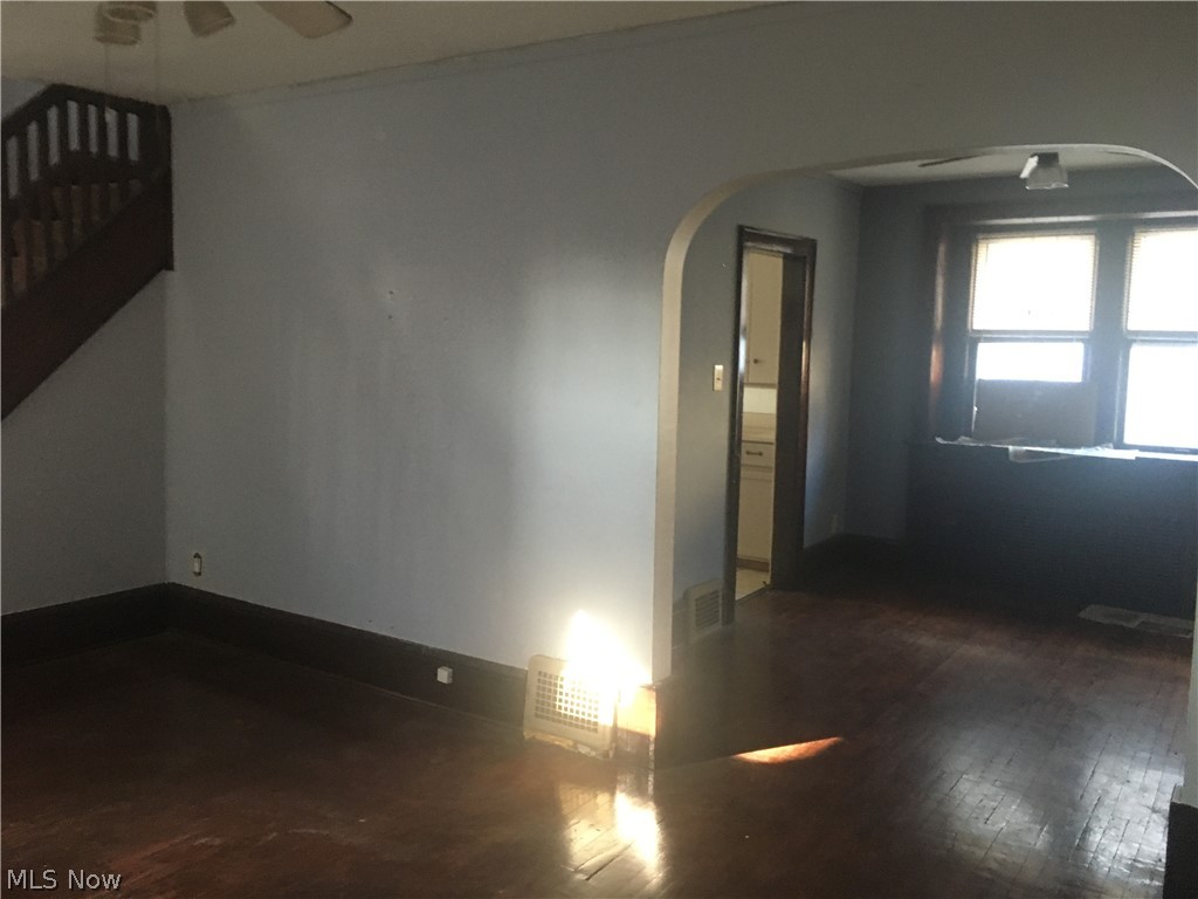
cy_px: 450
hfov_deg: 61.7
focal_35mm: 29
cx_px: 599
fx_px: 1004
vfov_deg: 48.2
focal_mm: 4.15
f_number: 2.2
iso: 200
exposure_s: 1/20
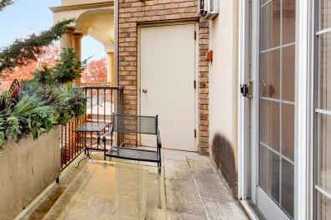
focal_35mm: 21
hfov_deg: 74.6
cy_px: 94
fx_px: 193
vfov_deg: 59.2
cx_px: 77
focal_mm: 8
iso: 100
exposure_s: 1
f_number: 8
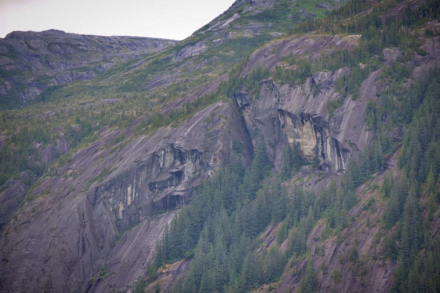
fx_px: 2078
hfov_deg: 12.1
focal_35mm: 170
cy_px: 146
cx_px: 220
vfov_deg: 8.1
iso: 360
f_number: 5
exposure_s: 1/400
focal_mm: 170
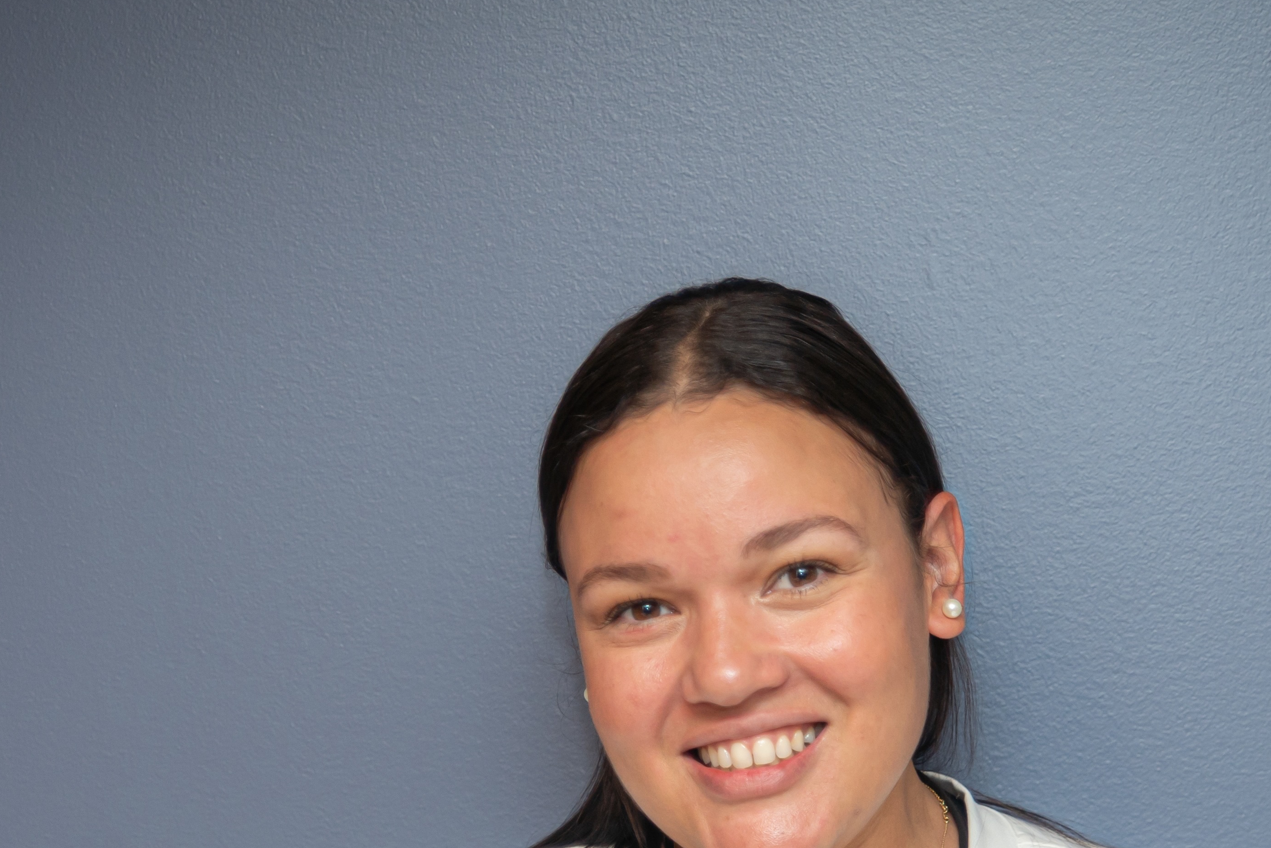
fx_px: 3884
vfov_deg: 12.3
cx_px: 773
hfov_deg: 18.6
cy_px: 889
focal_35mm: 110
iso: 200
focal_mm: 51
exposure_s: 1/250
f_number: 2.8
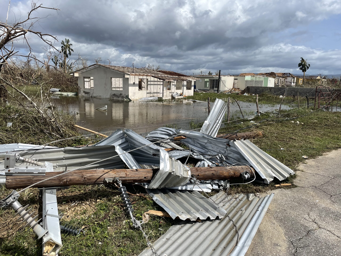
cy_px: 128
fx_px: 256
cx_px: 170
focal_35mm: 26
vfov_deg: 53.1
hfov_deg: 67.3
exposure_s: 1/6494
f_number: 1.6
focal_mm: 4.2
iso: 32
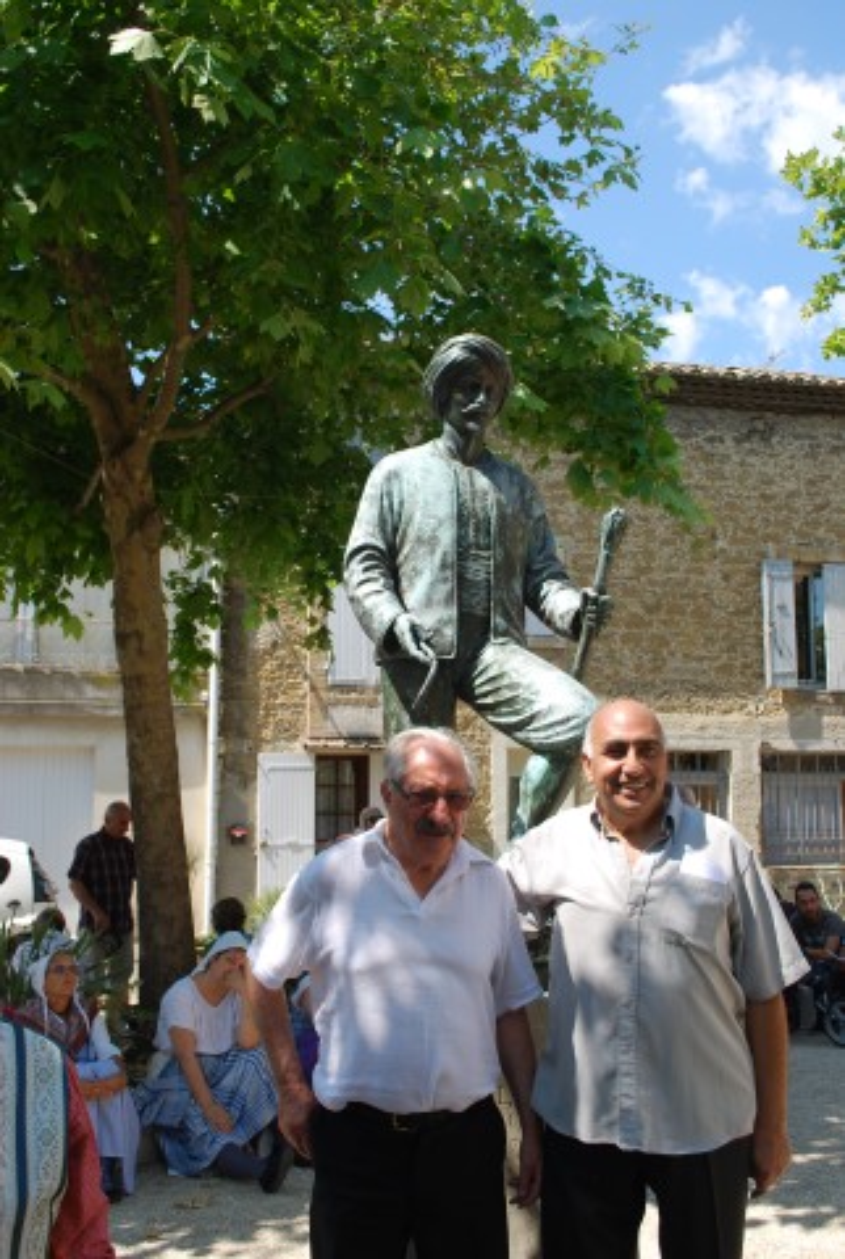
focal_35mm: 33
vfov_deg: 57.1
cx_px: 422
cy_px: 630
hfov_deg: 40.1
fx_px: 1157
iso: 100
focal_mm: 22
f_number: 6.3
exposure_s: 1/160
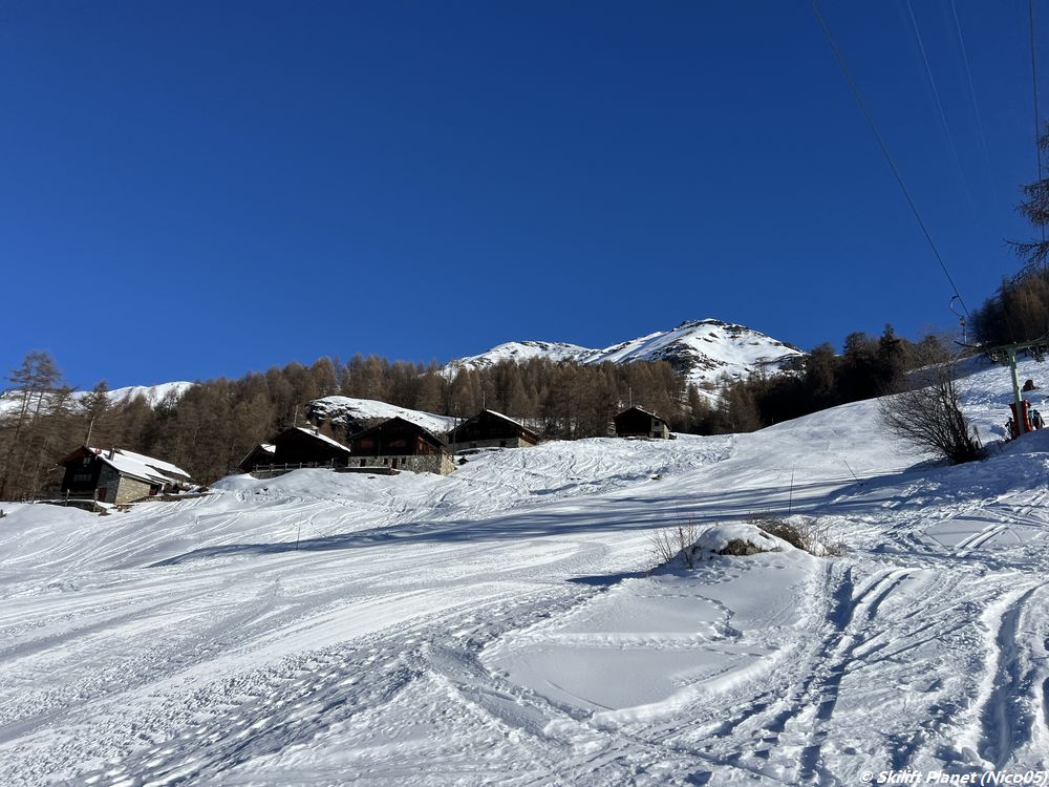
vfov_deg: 53.1
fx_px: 788
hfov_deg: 67.3
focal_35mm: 26
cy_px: 394
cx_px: 524
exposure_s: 1/8696
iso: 50
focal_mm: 5.7
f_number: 1.5
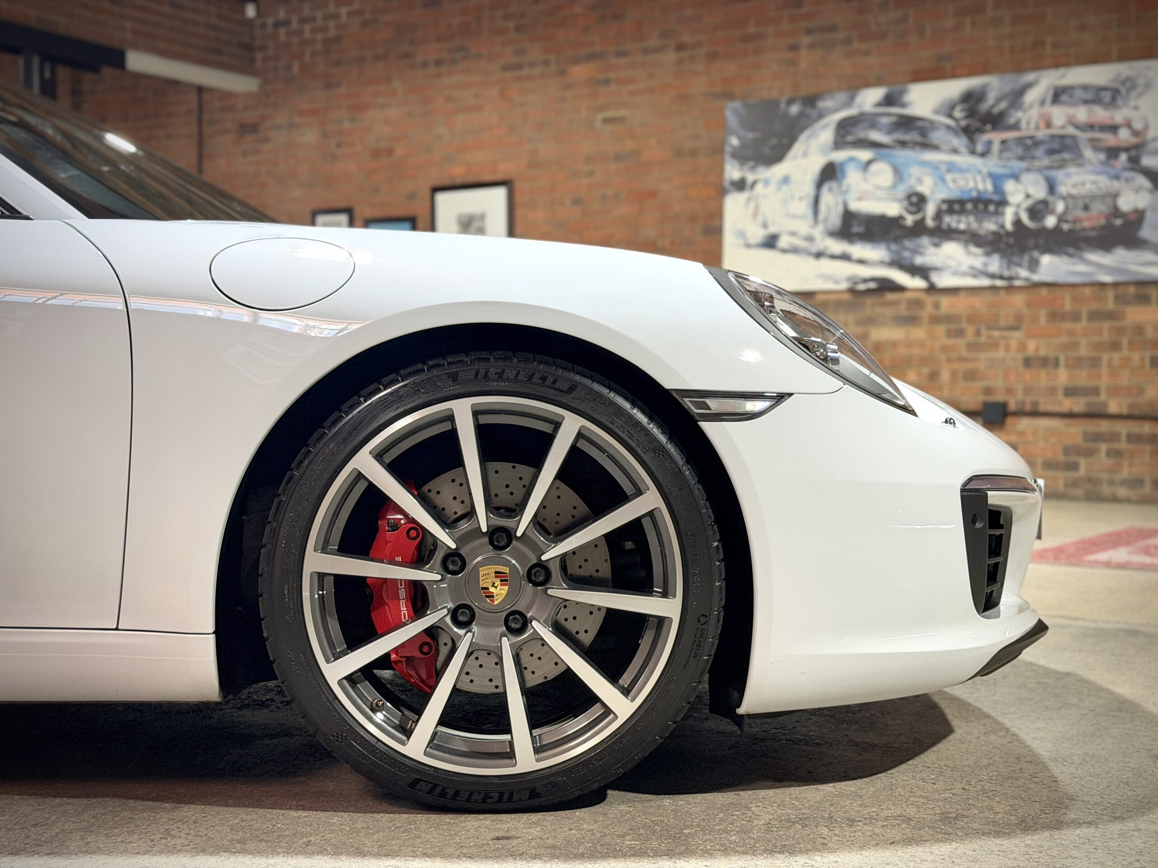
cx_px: 579
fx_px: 1606
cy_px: 434
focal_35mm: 48
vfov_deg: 30.3
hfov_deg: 39.7
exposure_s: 1/50
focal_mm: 6.76
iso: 250
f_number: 1.78
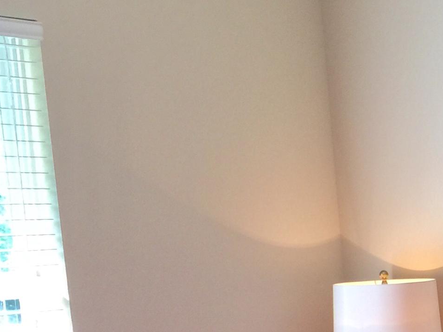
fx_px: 1165
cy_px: 351
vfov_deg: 15.9
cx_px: 614
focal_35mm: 91
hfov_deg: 19.4
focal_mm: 4.15
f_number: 2.2
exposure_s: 1/30
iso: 50
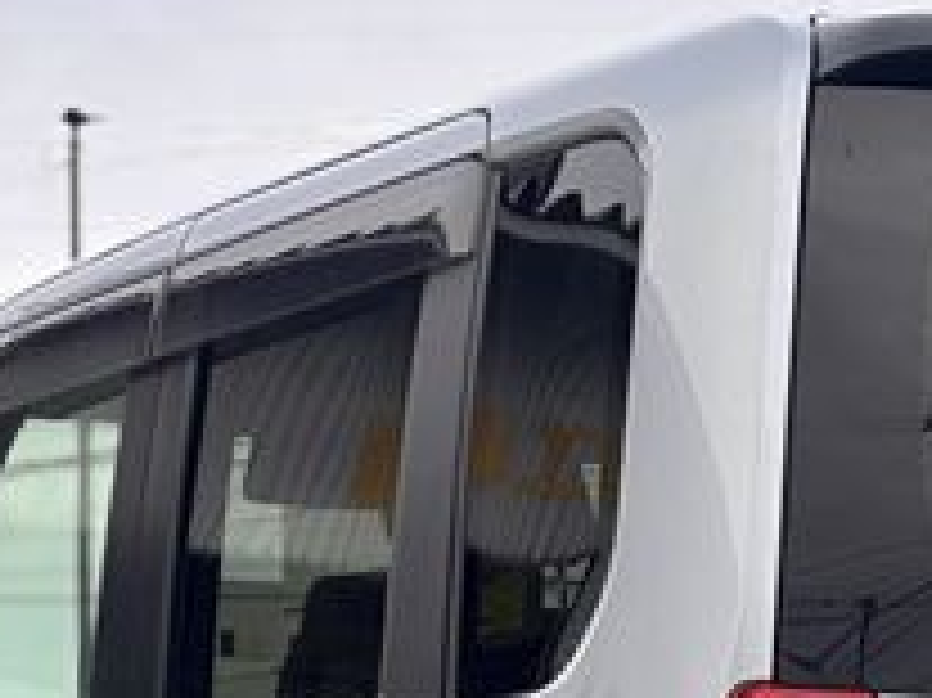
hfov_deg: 12.2
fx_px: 4332
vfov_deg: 9.0
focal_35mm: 161
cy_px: 932
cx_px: 882
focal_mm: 5.96
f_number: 1.6
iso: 32
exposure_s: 1/349
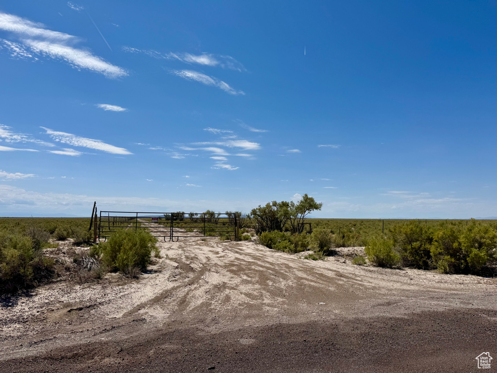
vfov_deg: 56.8
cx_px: 248
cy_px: 186
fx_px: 345
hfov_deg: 71.6
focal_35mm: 24
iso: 80
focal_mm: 6.76
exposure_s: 1/12346
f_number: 1.78
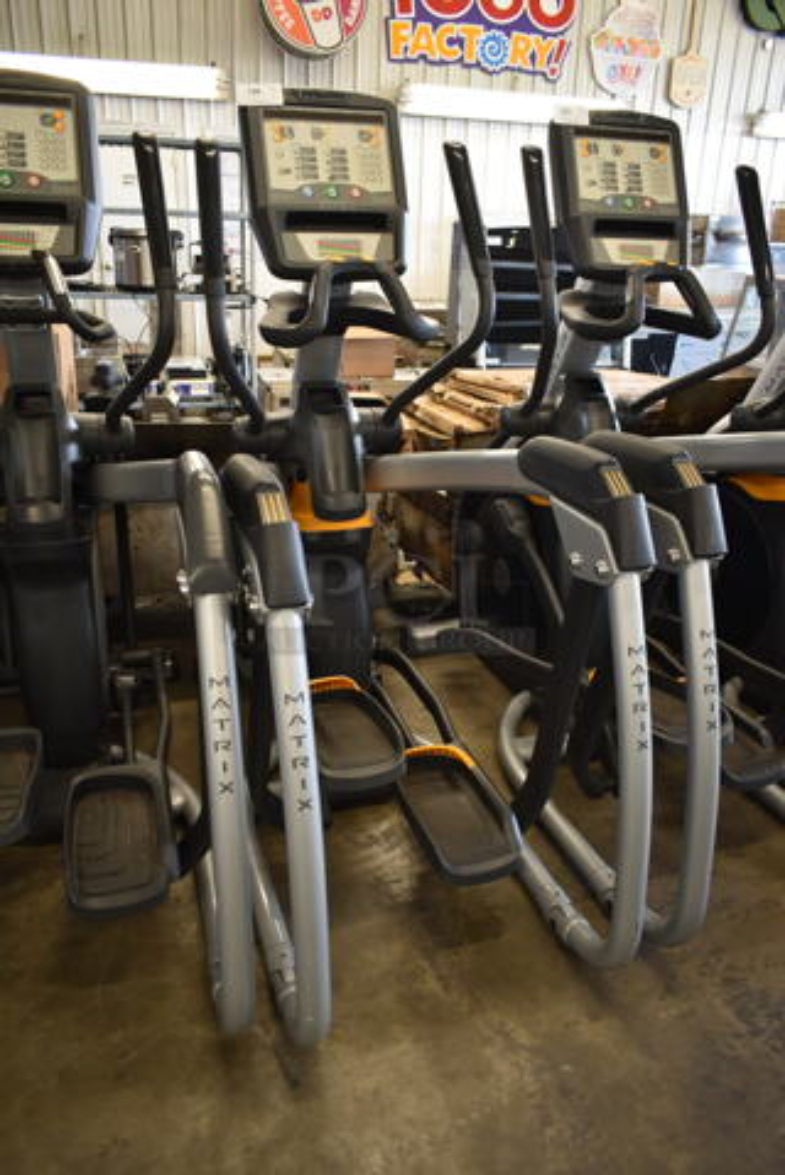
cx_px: 392
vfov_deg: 67.4
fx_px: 882
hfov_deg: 48.0
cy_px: 588
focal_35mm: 27
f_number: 3.5
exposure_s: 1/30
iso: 360
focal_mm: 18
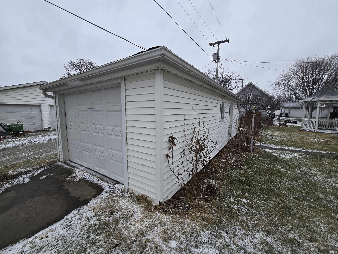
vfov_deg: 89.9
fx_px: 127
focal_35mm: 13
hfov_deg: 106.2
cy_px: 127
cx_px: 169
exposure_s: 1/640
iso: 50
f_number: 2.2
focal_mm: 2.2
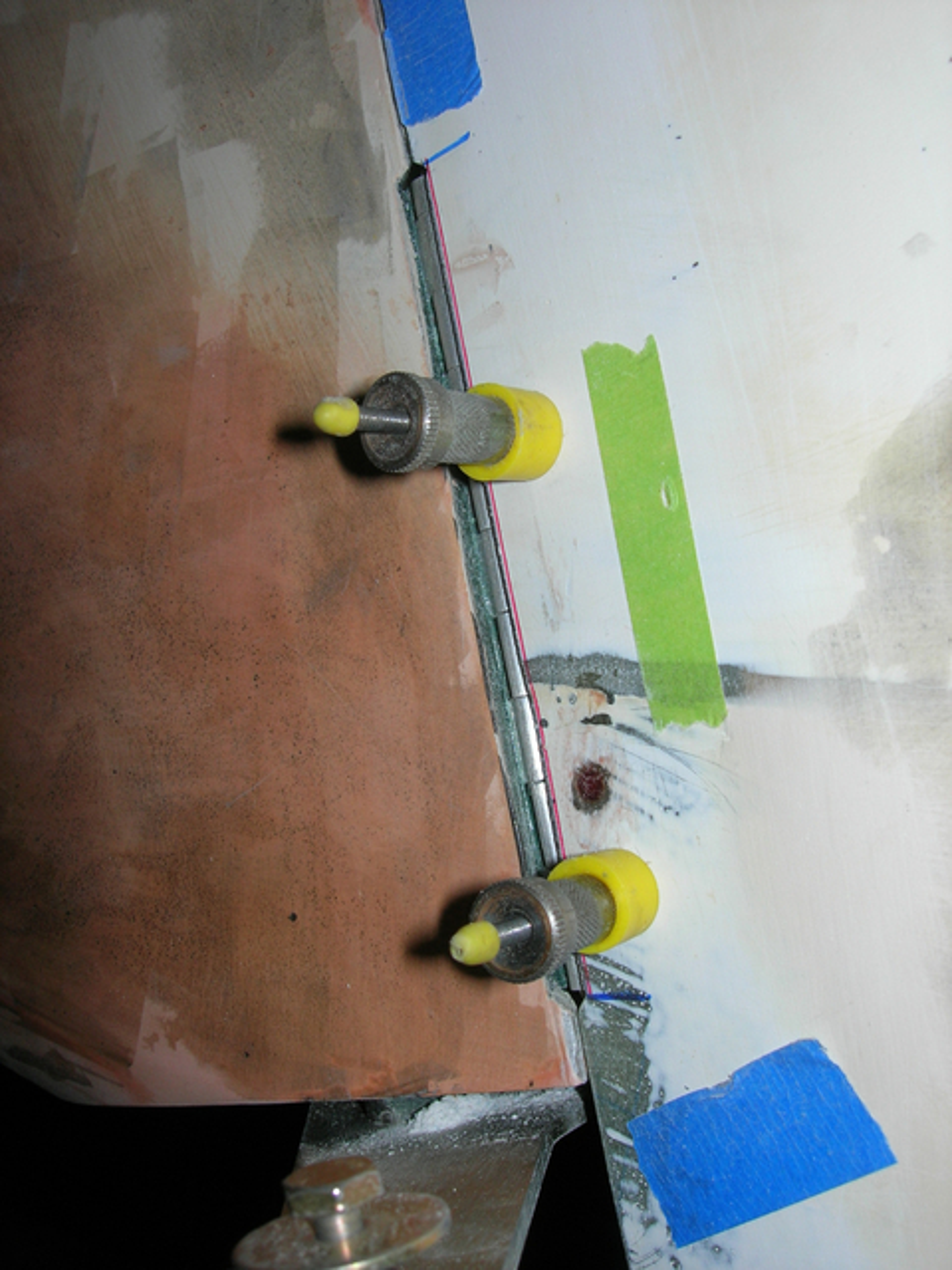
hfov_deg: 37.7
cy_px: 635
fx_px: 1393
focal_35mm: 38
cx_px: 476
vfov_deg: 49.0
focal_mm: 7.8
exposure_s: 1/60.1
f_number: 4.8
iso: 64
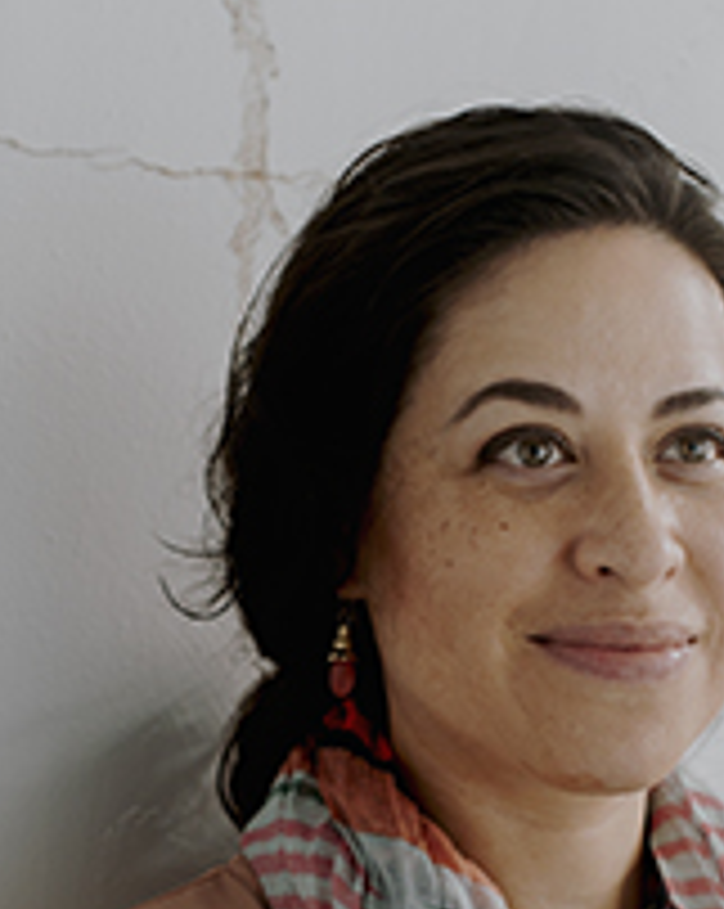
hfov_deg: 11.4
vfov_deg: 14.0
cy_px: 940
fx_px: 3624
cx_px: 447
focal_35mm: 135
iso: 320
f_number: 4
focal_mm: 50
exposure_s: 1/80
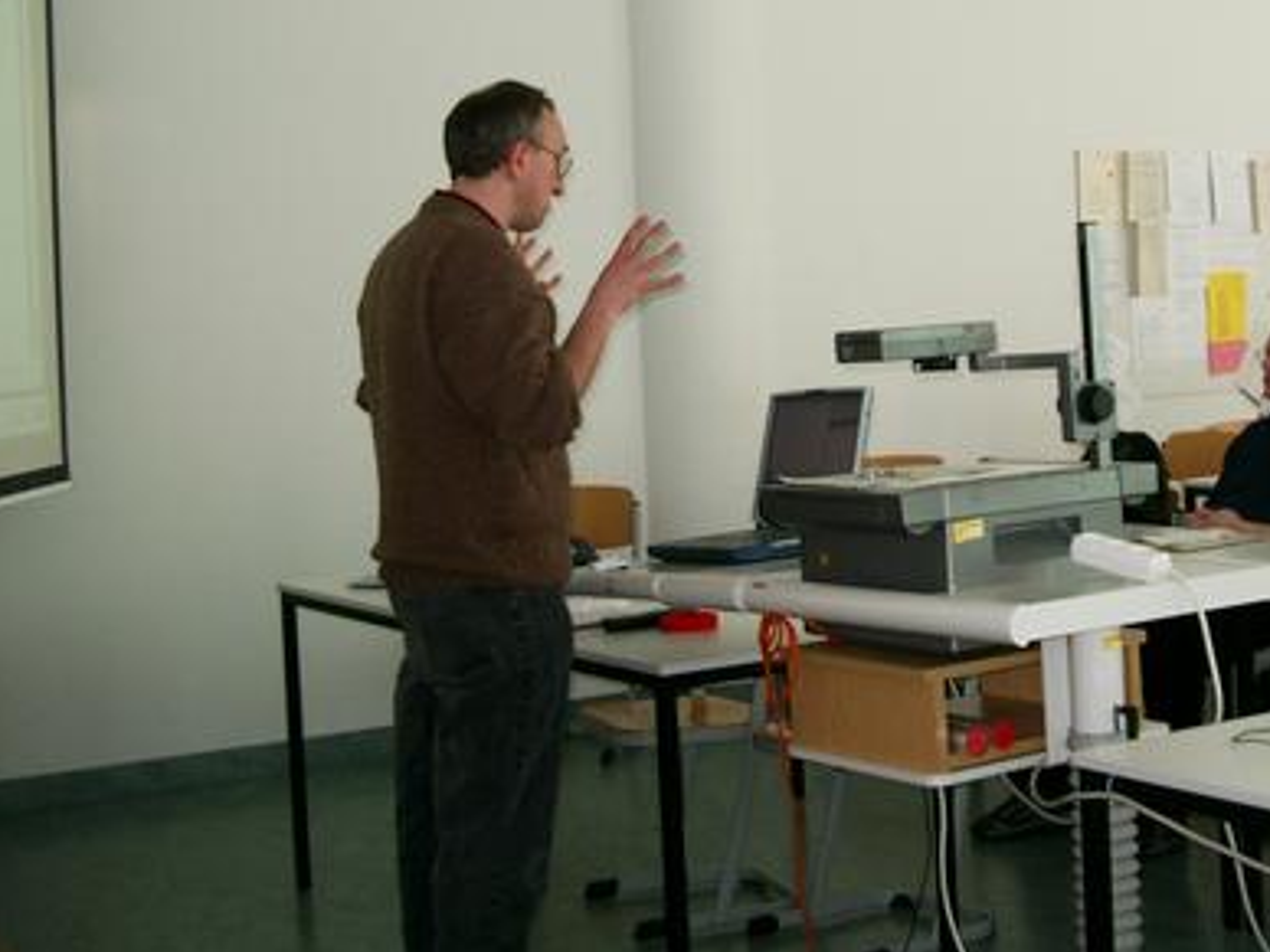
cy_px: 281
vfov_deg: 23.9
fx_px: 2238
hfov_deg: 31.4
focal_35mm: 61
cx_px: 858
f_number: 2.6
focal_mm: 7.6
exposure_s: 1/60
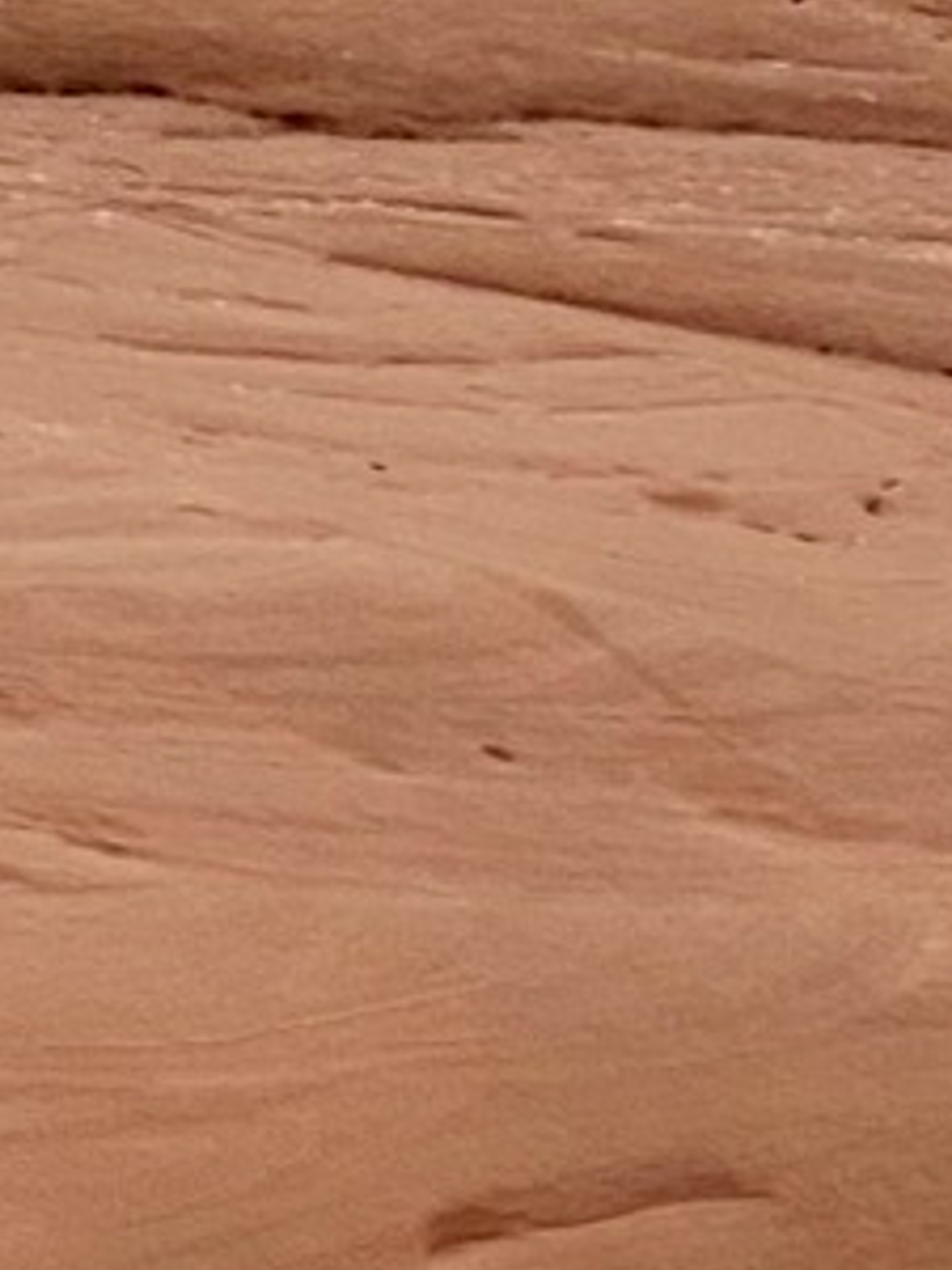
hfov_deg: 4.0
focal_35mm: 355
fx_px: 13017
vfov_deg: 5.4
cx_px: 2970
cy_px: -1405
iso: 25
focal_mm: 6
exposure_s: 1/3984
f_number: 2
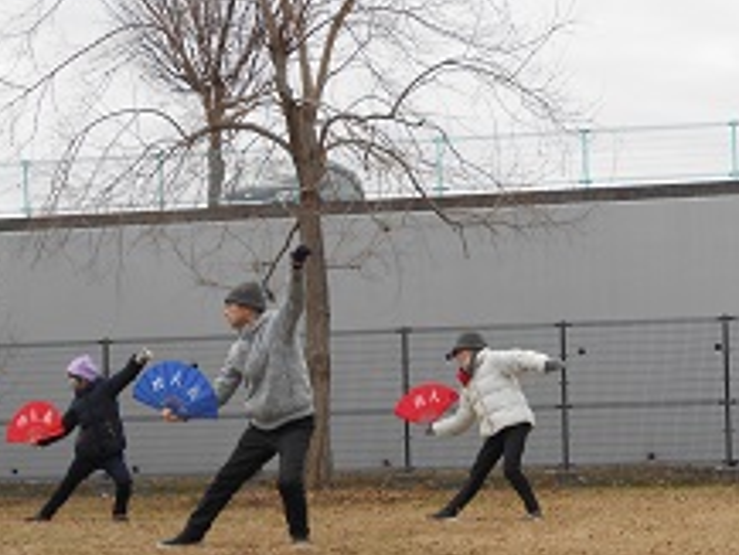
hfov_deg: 23.5
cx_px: 661
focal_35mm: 81
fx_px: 1730
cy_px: 388
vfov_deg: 18.2
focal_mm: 7.8
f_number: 4.5
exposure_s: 1/80
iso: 80
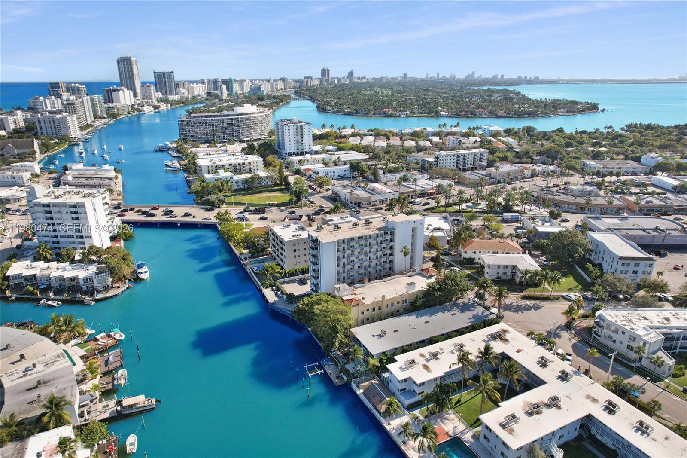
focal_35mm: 22
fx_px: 420
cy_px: 229
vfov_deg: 57.2
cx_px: 344
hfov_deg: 78.6
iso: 100
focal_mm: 8.38
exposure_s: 1/640
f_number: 2.8
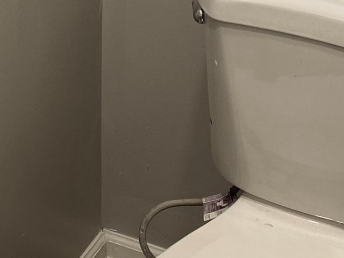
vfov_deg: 13.4
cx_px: 16
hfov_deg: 17.8
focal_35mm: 108
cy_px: -40
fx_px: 1074
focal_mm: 4.25
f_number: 1.8
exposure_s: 1/60
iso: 80
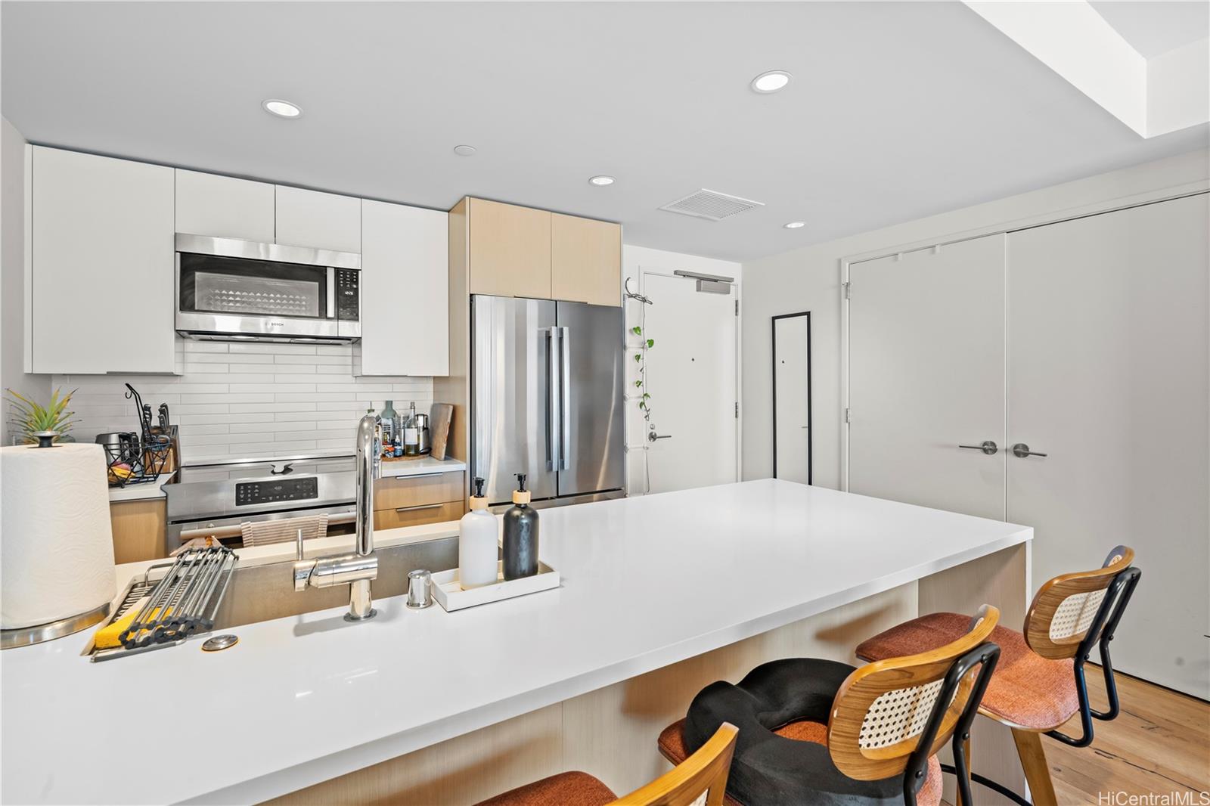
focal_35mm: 16
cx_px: 605
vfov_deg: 73.7
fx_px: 538
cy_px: 403
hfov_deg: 96.7
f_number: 11
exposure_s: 1/3
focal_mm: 16
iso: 320
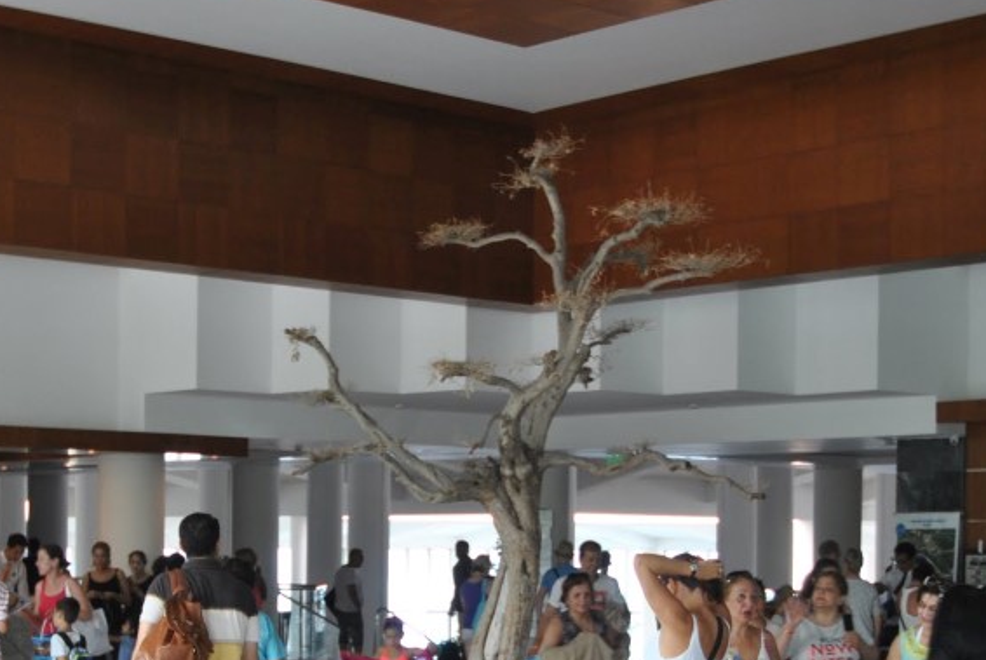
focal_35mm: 73
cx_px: 419
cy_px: 643
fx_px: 2002
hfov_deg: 27.6
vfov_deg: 18.3
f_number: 4.5
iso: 200
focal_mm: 24
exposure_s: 1/50
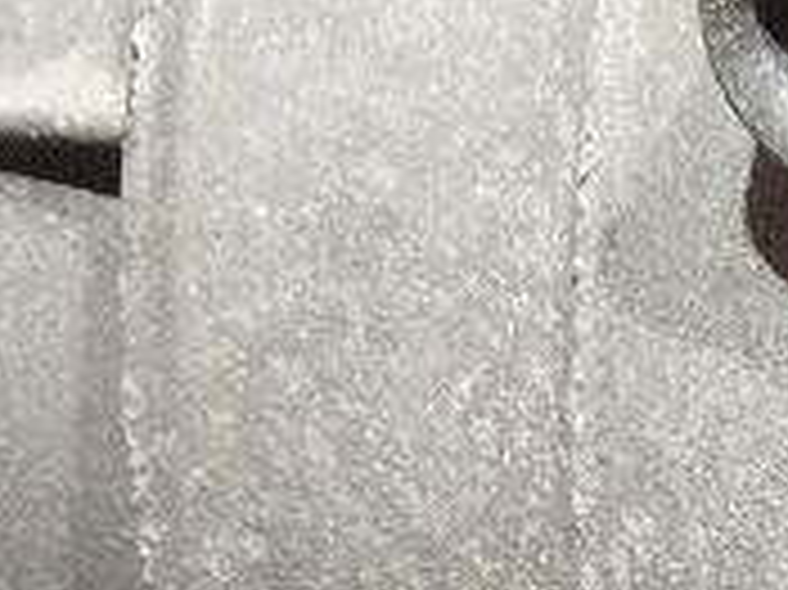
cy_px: 1288
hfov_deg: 9.7
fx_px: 4208
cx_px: 1756
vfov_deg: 7.6
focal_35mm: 185
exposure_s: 1/33
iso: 438
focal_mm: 4.71
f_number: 1.79
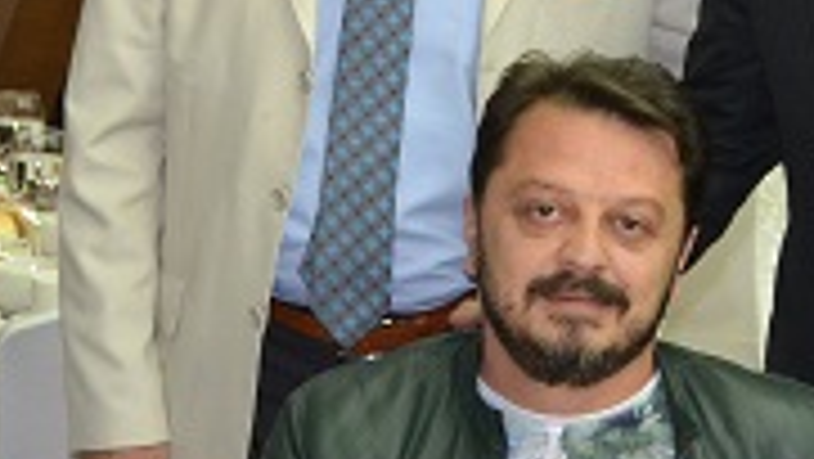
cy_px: 200
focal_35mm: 146
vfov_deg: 8.3
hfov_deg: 14.7
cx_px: 360
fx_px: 3153
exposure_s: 1/60
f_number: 4
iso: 1250
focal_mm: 26
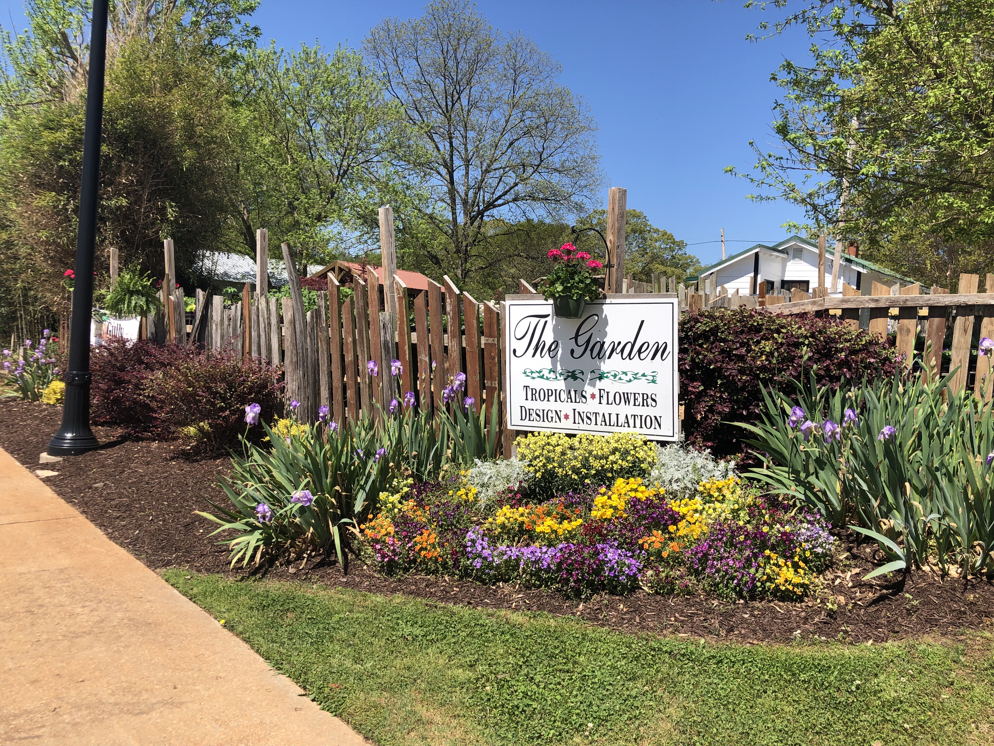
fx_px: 804
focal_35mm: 28
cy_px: 373
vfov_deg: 49.7
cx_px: 497
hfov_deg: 63.4
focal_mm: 3.99
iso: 20
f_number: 1.8
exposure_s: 1/1600
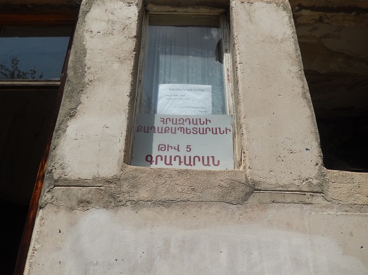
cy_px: 138
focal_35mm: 25
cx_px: 184
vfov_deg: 54.8
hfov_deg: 69.4
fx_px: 266
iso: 125
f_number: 3.4
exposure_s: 1/1500
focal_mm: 4.5
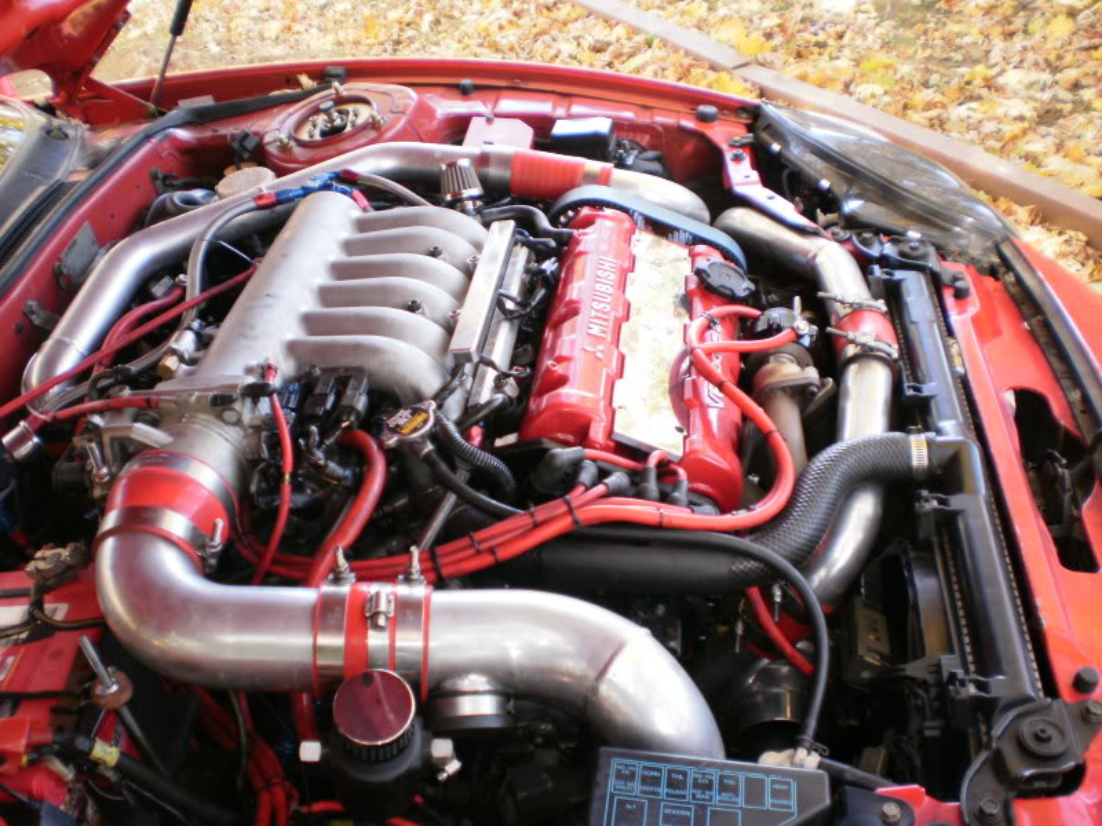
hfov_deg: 51.4
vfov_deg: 39.7
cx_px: 551
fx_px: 1146
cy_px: 413
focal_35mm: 36
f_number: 3.1
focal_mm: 6.3
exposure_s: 1/30
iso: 125
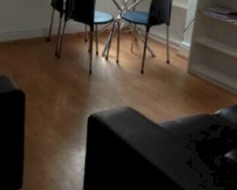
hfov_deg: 27.8
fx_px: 470
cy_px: 25
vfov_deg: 22.4
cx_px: 50
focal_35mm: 67
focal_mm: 4.28
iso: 64
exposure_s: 1/20
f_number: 2.4
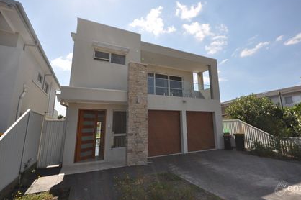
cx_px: 163
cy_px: 90
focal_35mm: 19
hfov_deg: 88.1
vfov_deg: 65.5
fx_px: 155
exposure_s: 1/2000
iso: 640
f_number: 6.3
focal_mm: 11
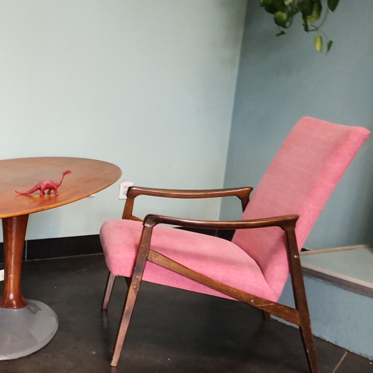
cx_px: -4
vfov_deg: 31.8
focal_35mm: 53
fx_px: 646
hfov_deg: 29.9
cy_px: 266
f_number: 1.6
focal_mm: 3.95
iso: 250
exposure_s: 1/33.3
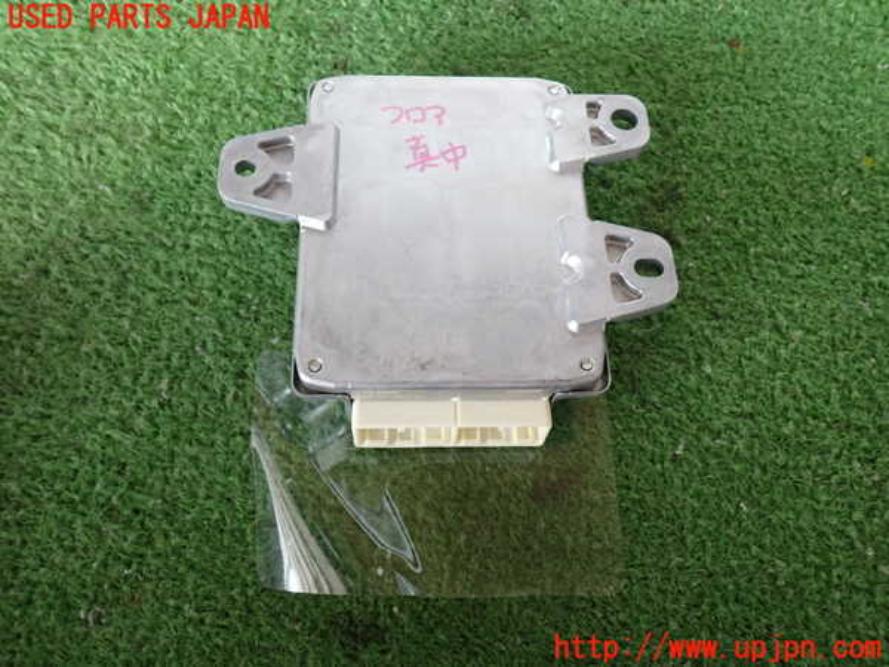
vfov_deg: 46.8
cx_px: 444
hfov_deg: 60.0
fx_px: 770
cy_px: 334
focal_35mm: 30
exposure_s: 1/40
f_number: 2.3
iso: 200
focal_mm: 5.4
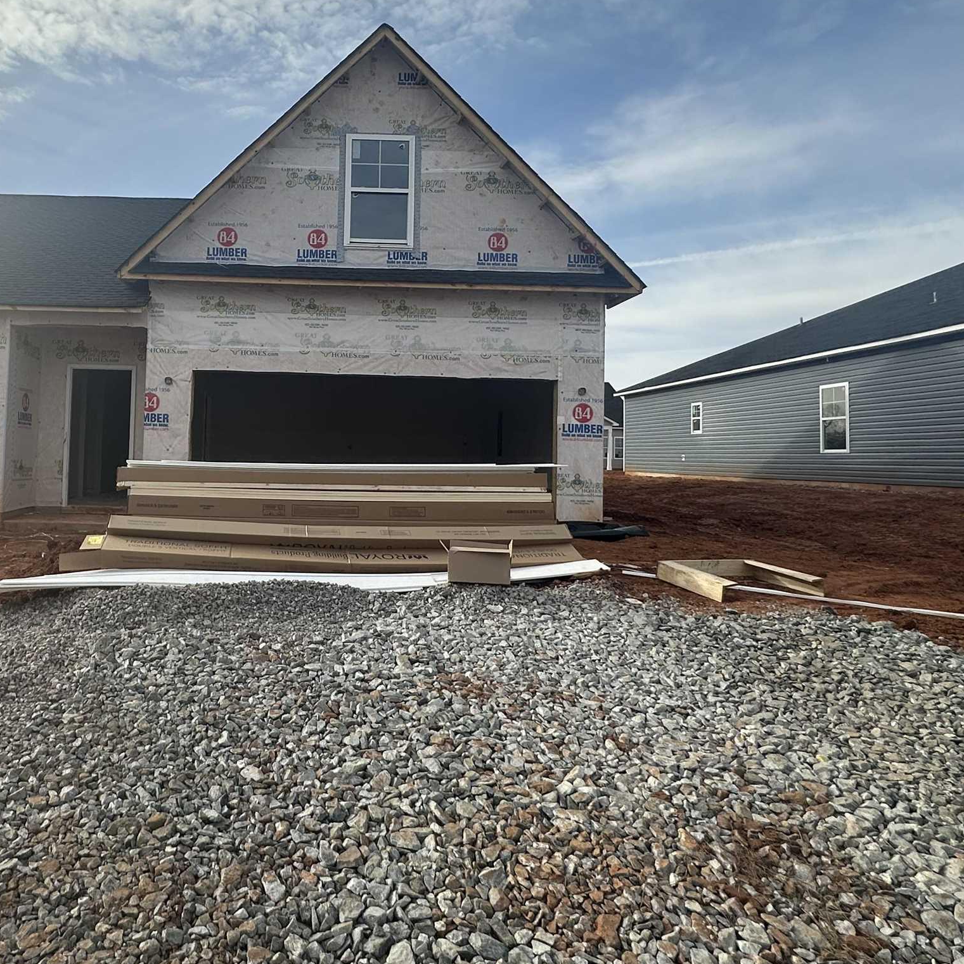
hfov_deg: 61.2
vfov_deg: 62.7
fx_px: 788
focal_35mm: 25
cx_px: 311
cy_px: 419
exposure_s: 1/1289
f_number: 2.2
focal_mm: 2.22
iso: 40
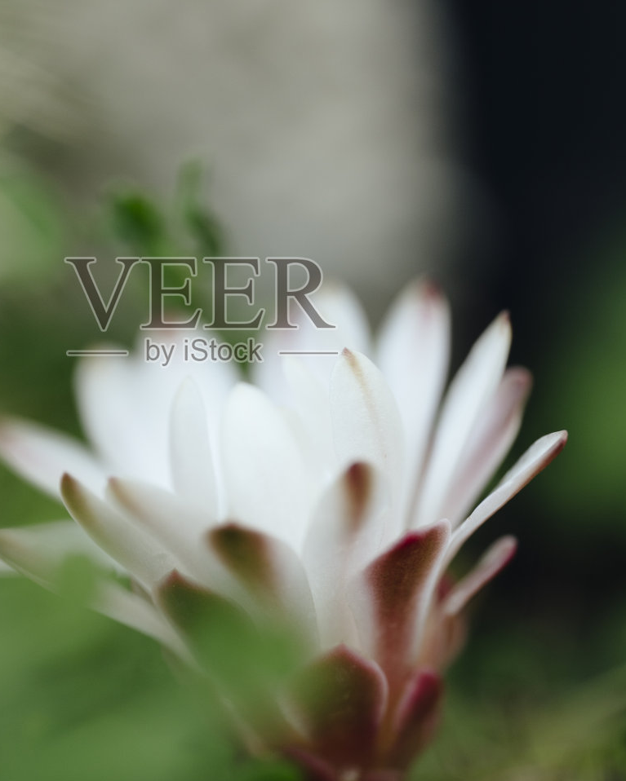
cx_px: 203
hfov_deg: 6.3
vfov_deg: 7.8
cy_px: 313
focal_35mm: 247
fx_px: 5713
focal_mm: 105
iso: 100
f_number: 2.8
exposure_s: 1/160
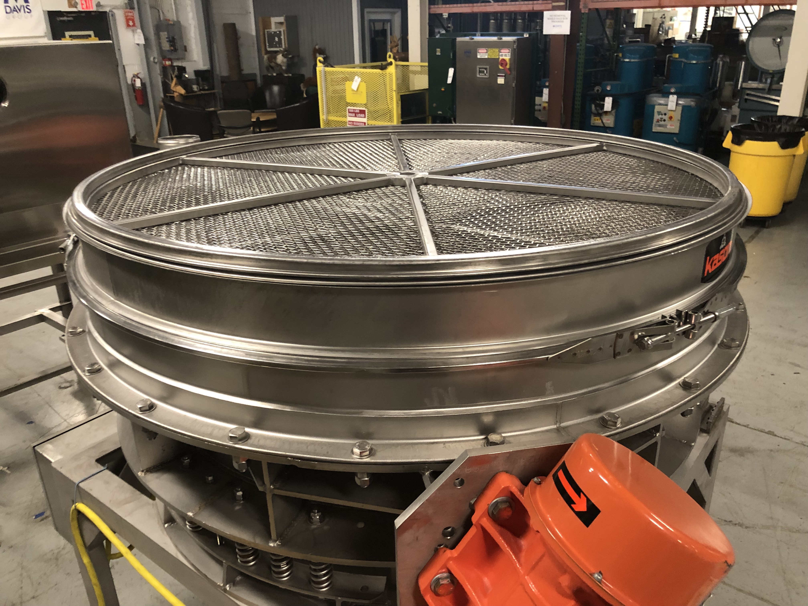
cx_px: 404
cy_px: 303
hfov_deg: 63.4
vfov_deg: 49.7
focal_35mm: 28
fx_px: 654
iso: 64
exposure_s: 1/15
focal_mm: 4
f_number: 1.8
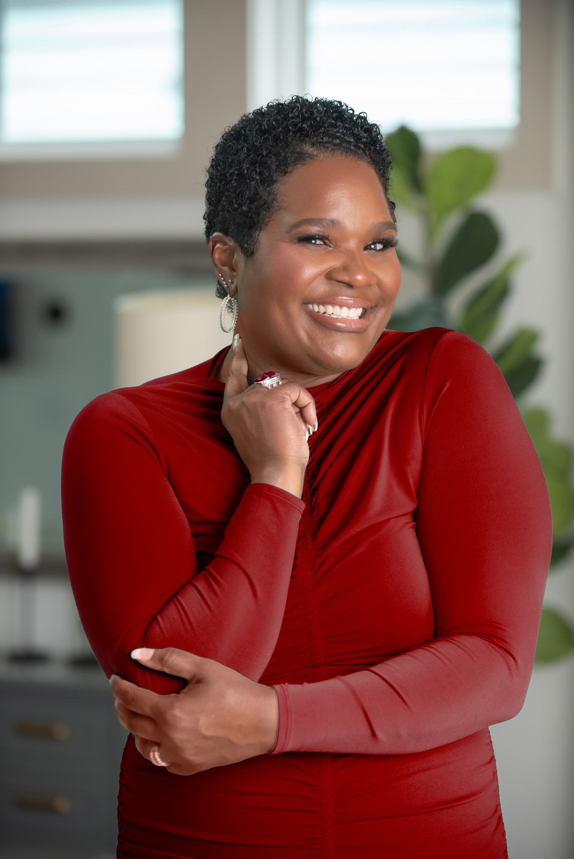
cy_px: 430
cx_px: 287
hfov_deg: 11.4
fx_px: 2867
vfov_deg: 17.1
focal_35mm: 120
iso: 320
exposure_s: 1/200
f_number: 4.5
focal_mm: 120
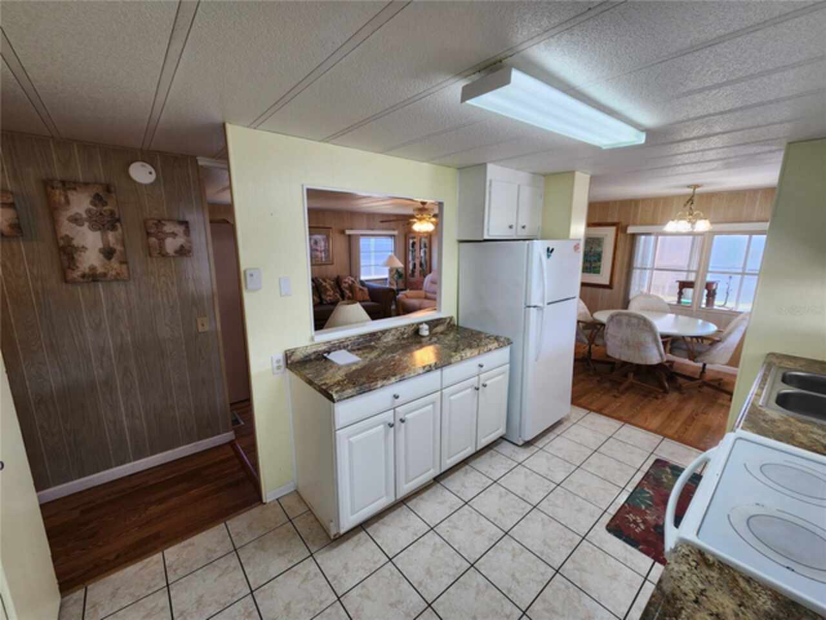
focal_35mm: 13
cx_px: 413
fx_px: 310
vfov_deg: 89.9
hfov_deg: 106.2
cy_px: 310
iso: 64
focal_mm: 2.2
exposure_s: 1/60
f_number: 2.2
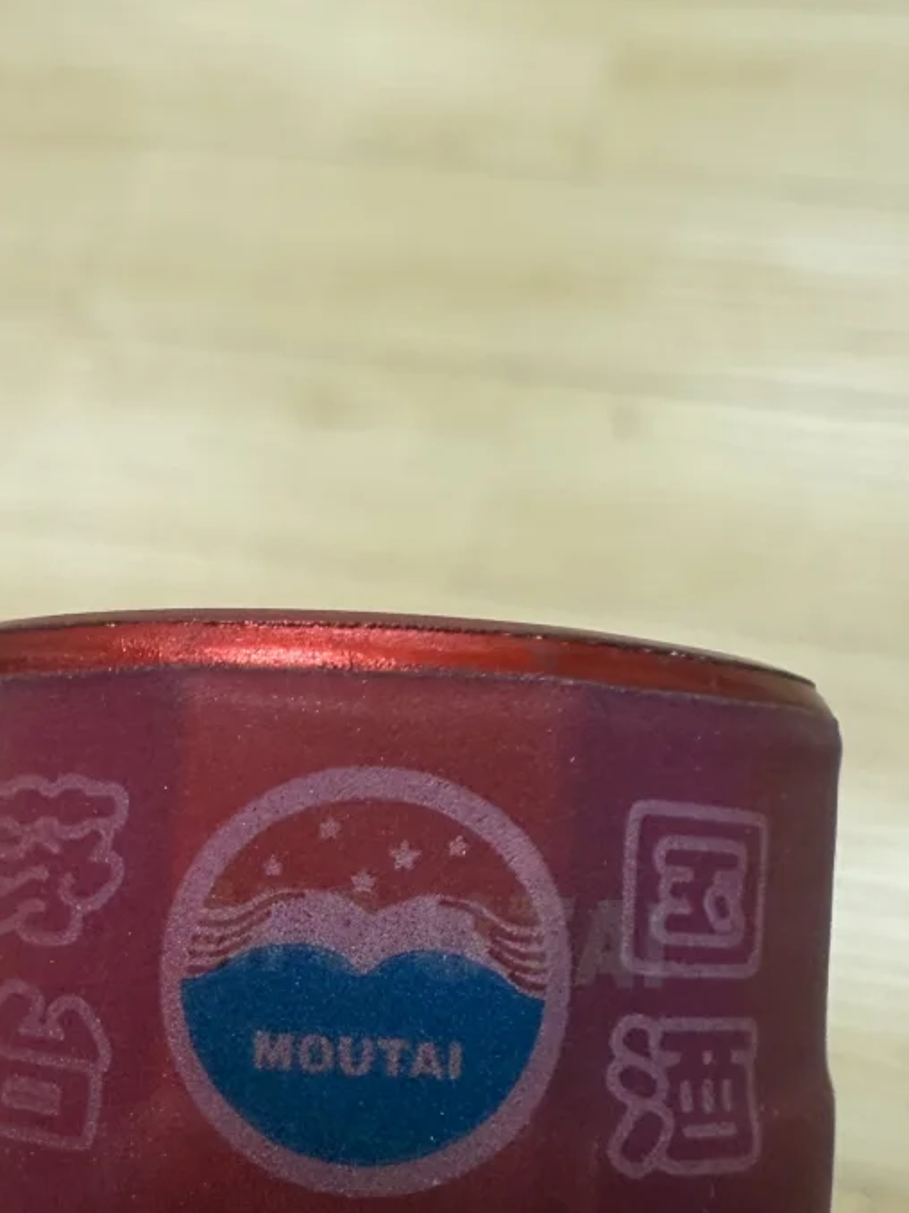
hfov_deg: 28.4
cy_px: 1143
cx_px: 329
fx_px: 1787
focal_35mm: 51
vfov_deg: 34.9
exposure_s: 1/100
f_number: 2.2
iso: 100
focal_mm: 2.22
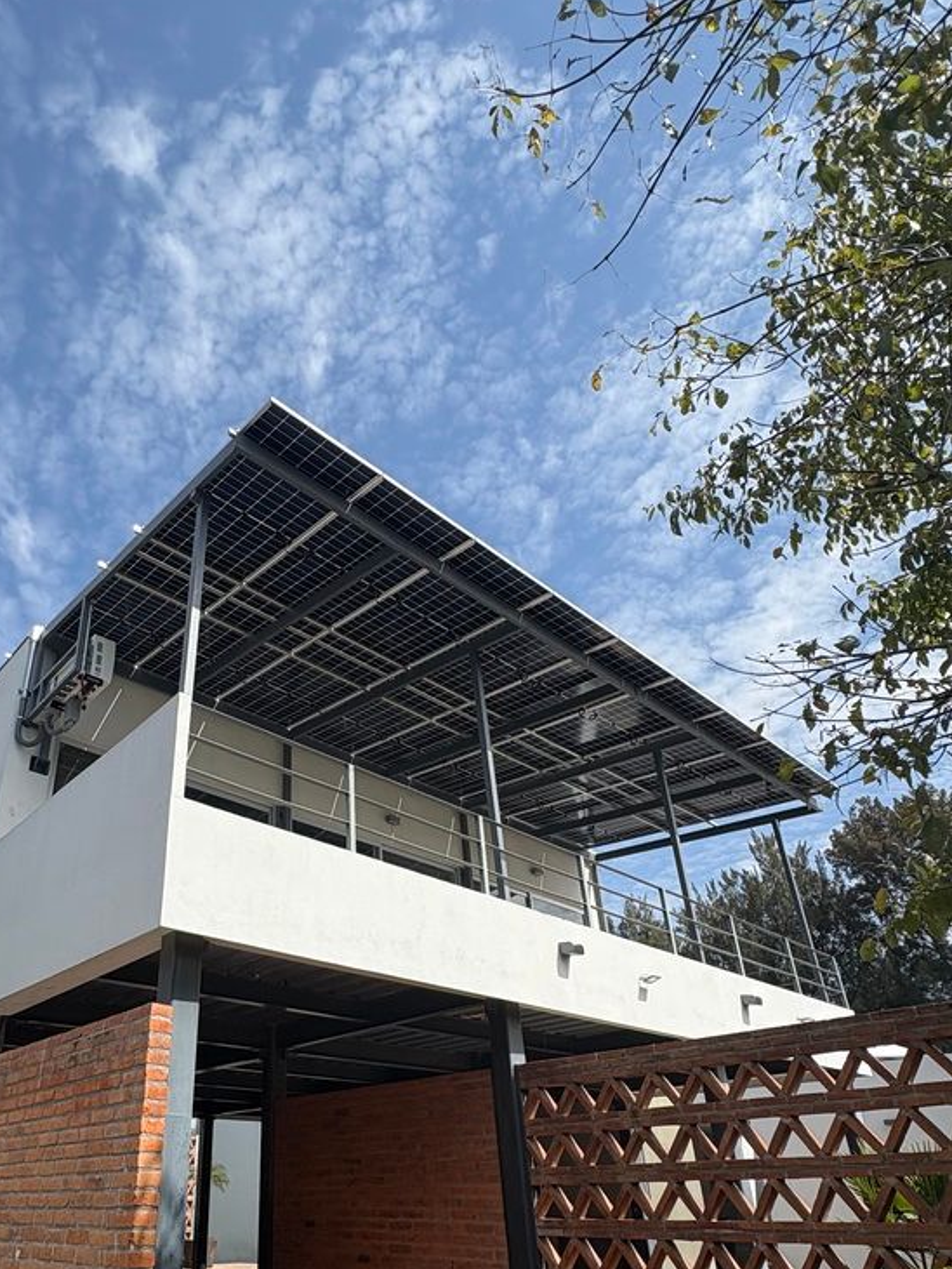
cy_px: 784
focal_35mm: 23
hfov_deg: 57.6
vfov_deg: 72.8
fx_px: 843
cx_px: 318
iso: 50
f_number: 2.2
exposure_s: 1/1789
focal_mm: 2.22
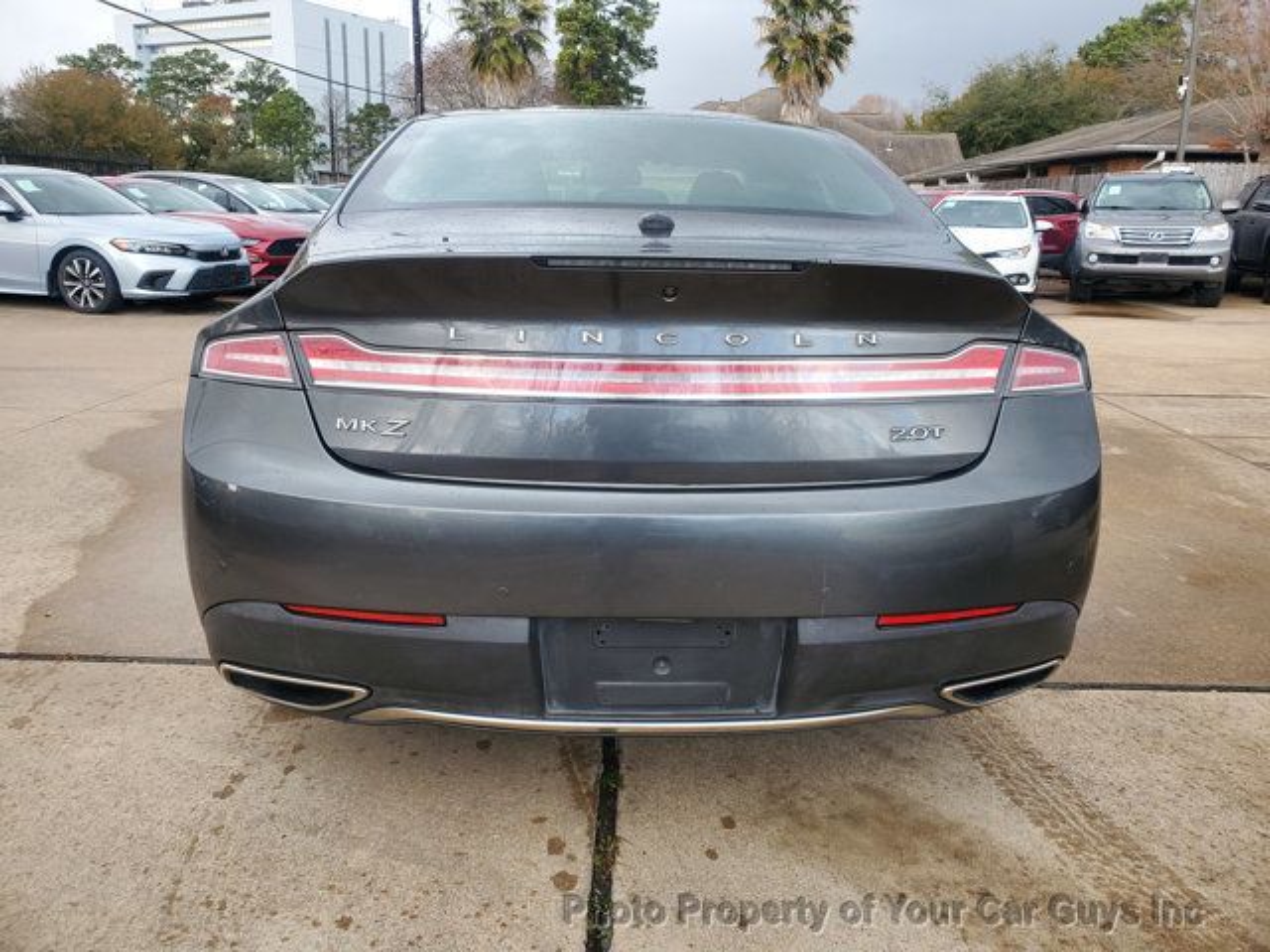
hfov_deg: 67.3
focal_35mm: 26
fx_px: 954
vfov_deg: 53.1
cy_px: 476
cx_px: 635
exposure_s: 1/120
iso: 125
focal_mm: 4.3
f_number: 2.4
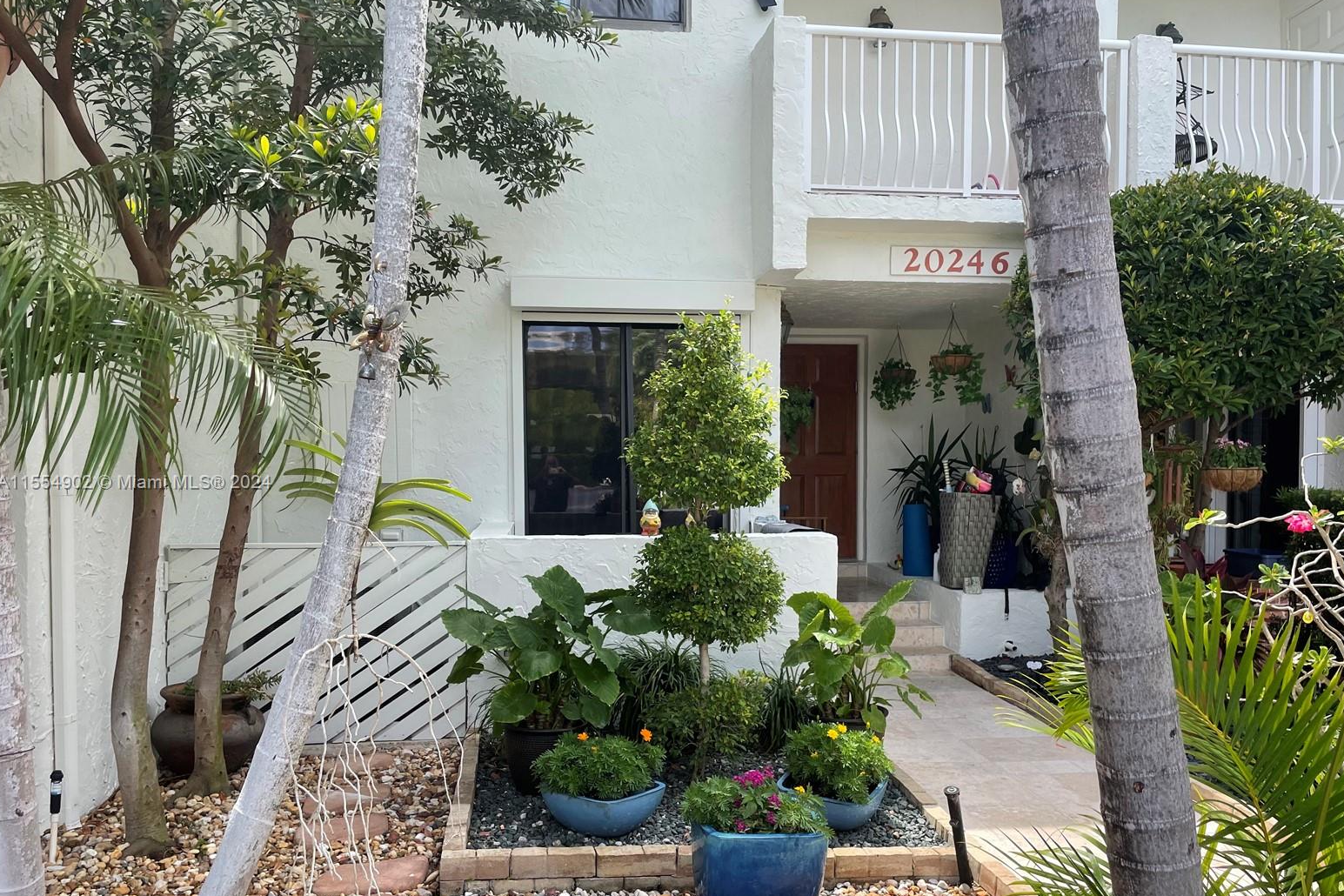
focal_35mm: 28
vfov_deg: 46.4
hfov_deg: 65.5
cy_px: 484
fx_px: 1045
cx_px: 689
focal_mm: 4.2
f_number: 1.6
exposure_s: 1/888
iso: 32
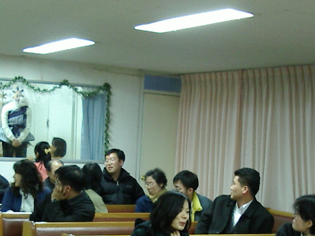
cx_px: 146
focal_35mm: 84
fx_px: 764
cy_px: 221
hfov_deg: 23.3
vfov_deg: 17.3
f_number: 2.6
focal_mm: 5.8
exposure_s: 1/13
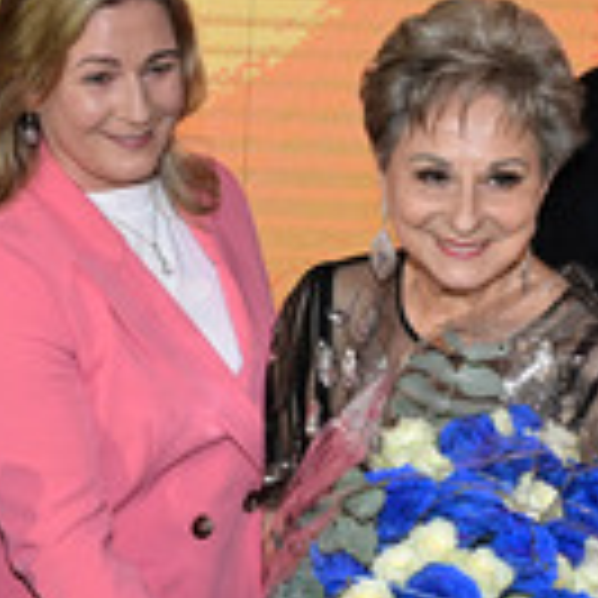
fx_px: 1915
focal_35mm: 98
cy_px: 396
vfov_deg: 17.7
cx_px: 371
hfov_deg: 17.7
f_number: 6.3
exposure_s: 1/200
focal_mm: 34
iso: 3200
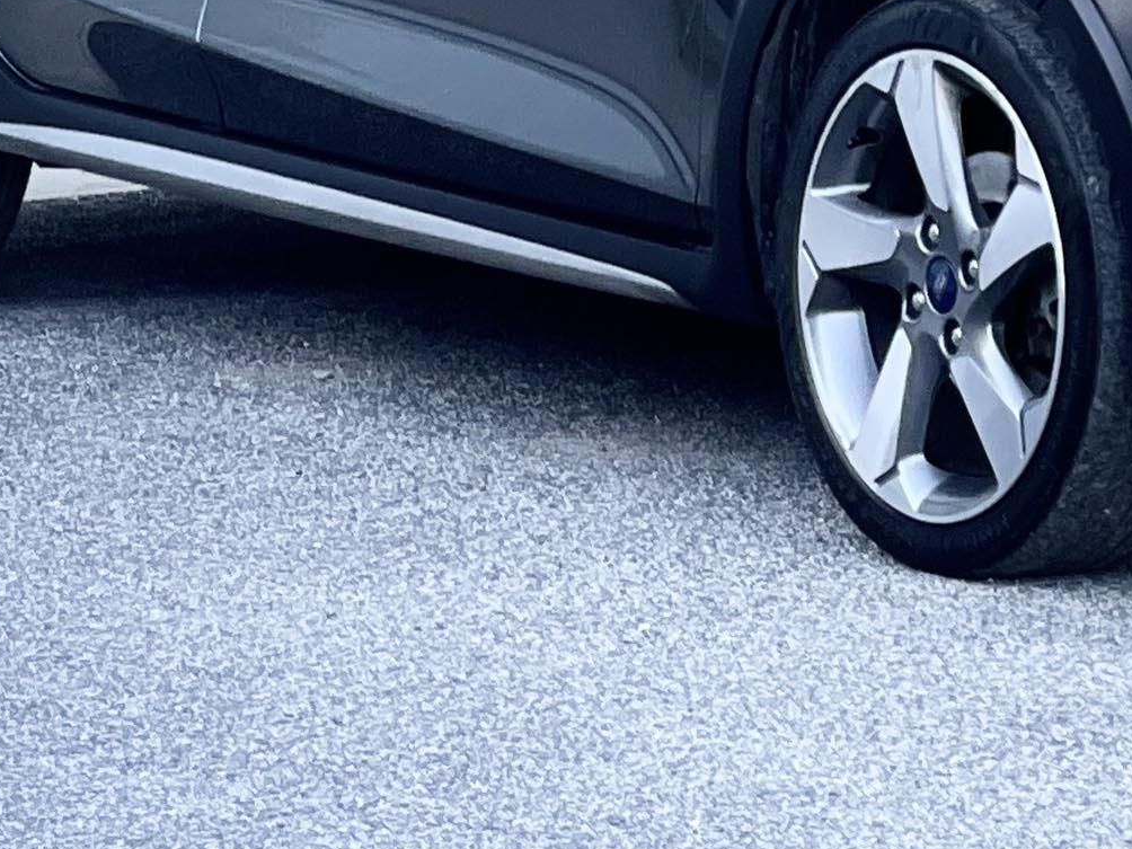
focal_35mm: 257
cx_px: 1210
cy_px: -272
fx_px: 8404
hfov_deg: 7.7
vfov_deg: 5.7
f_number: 2.2
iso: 32
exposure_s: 1/121
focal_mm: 7.5
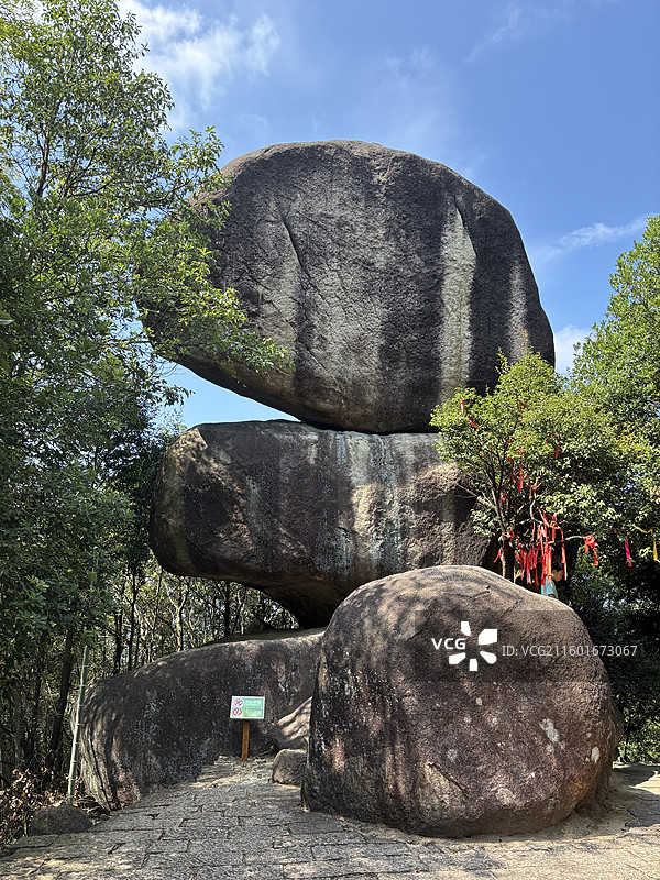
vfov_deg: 67.3
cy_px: 440
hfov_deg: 53.1
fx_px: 661
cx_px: 330
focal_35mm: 26
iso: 50
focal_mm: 5.96
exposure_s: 1/775
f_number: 1.6
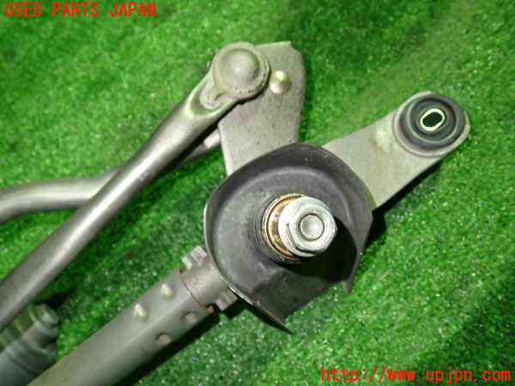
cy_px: 193
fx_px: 446
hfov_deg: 60.0
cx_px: 258
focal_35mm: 30
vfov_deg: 46.8
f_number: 2.3
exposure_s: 1/30
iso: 400
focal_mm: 5.4
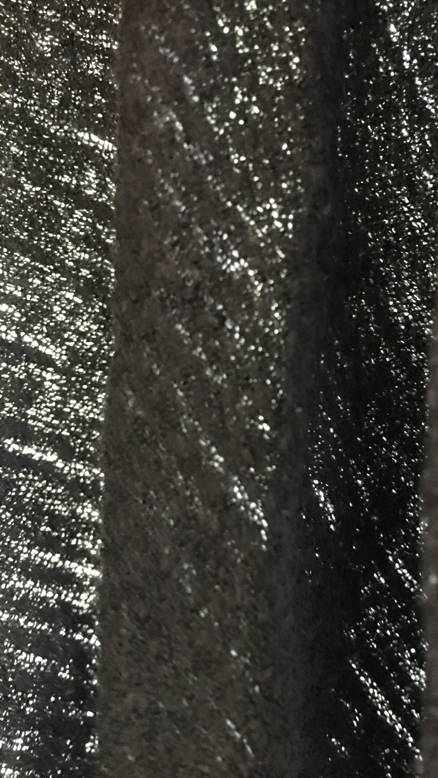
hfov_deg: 36.3
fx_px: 661
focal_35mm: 32
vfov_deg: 61.0
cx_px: 293
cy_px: 386
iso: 320
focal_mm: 4.15
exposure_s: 1/4
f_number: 2.2
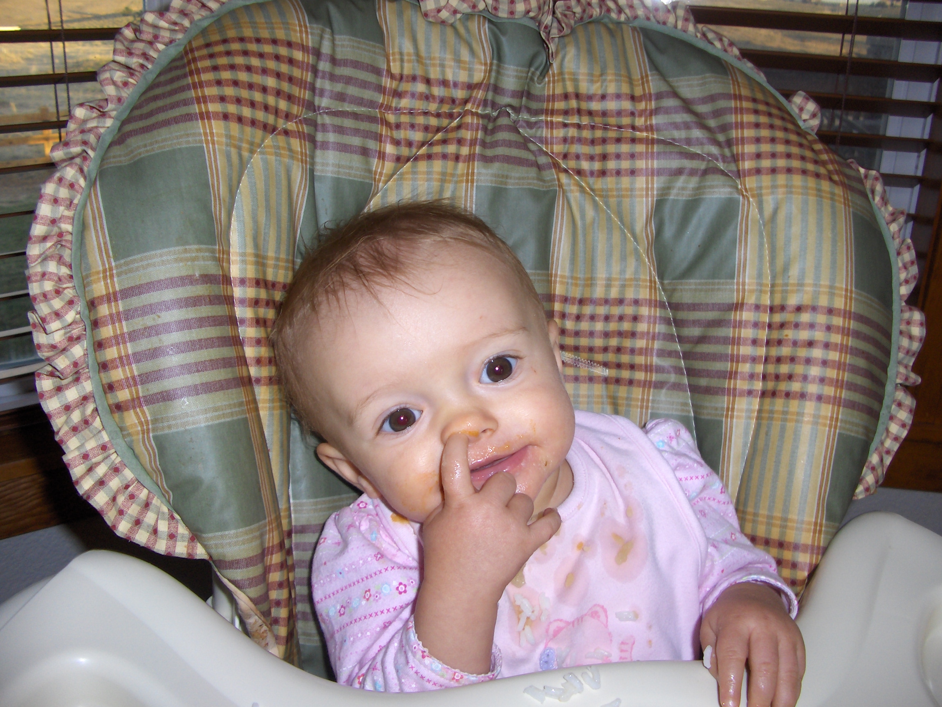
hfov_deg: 52.6
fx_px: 952
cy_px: 354
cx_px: 471
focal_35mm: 35
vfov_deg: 40.7
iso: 100
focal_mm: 5.8
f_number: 2.6
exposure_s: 1/60
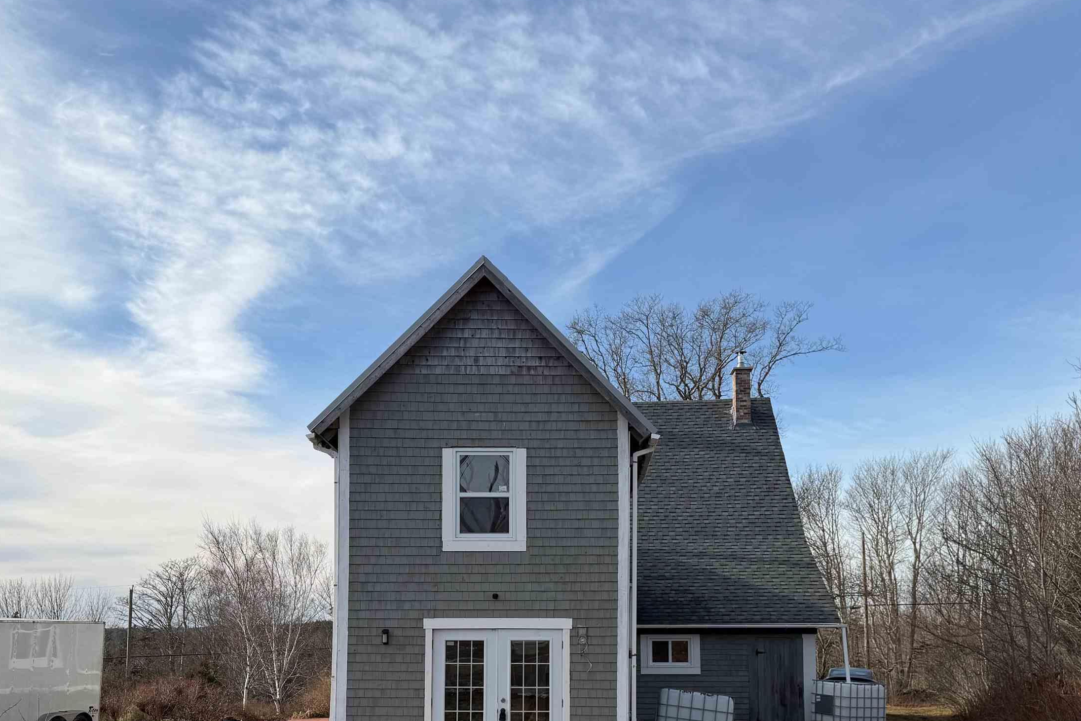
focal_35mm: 35
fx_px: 1051
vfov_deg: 36.7
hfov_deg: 54.4
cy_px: 562
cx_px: 550
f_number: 1.78
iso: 80
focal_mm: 6.76
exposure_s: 1/3759
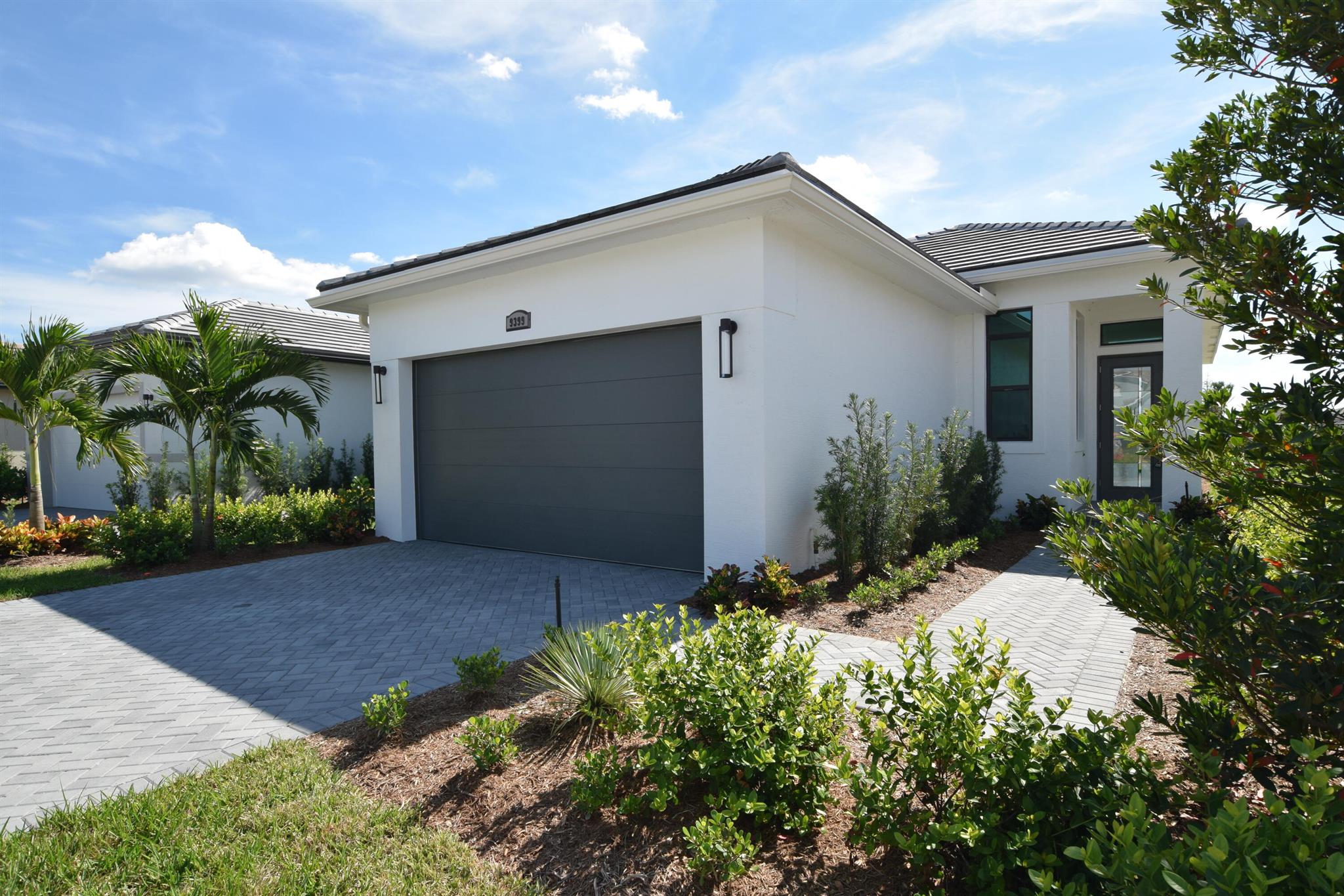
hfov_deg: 85.4
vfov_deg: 63.2
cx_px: 672
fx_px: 728
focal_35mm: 20
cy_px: 448
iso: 200
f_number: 8
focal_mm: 13
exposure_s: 1/400
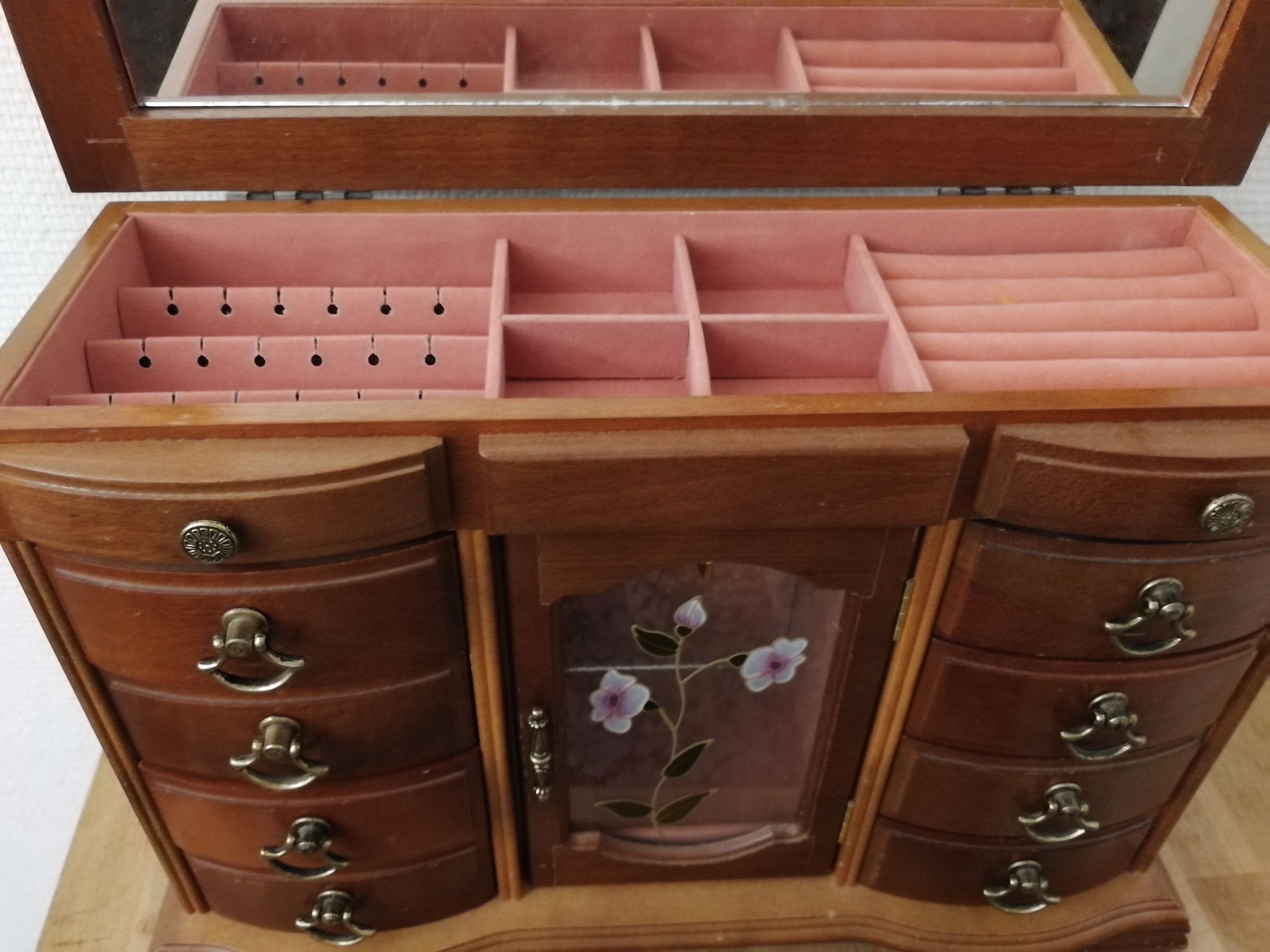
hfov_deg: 65.3
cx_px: 635
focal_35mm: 27
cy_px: 476
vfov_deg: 51.4
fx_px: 991
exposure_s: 1/16.7
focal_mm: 3.95
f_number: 2.2
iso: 640
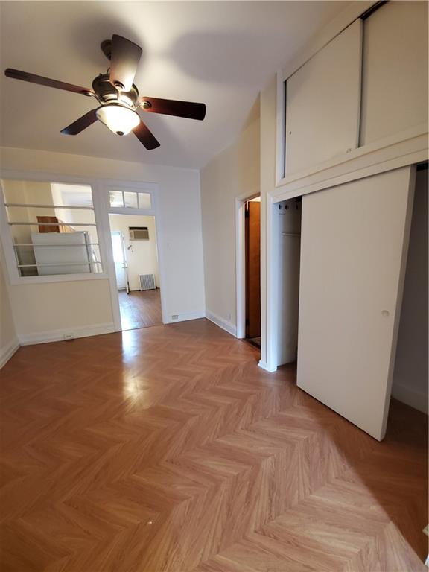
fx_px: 215
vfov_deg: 106.2
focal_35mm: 13
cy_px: 286
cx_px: 214
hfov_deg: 89.9
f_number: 2.2
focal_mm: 1.8
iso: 400
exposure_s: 1/30
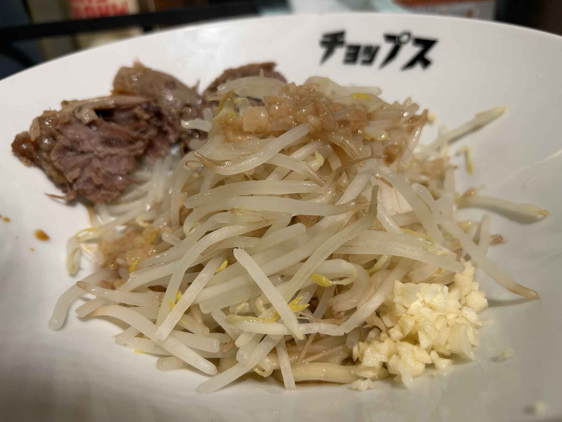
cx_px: 281
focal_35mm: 26
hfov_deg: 67.3
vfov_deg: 53.1
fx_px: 422
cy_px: 211
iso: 50
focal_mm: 5.7
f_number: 1.5
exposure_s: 1/100
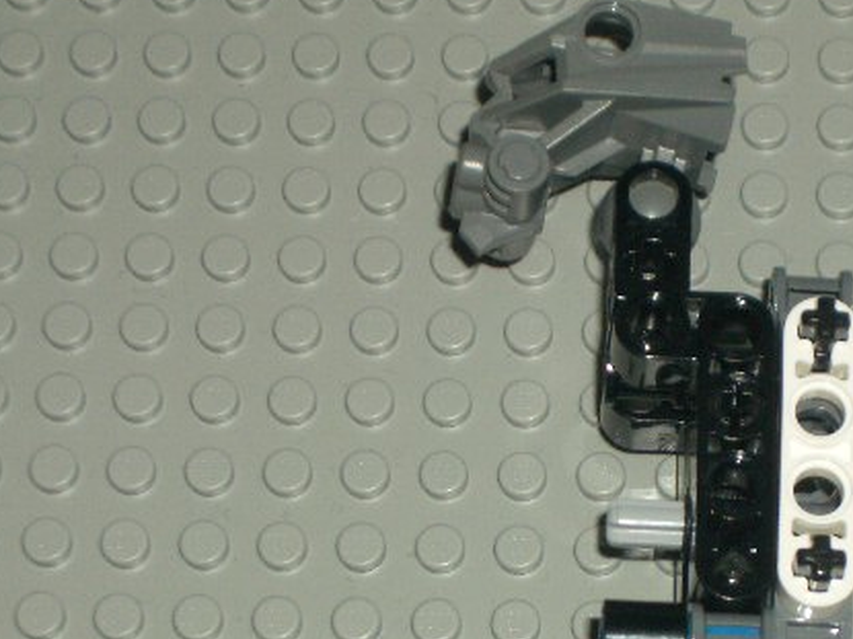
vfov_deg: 9.2
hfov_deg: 12.2
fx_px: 3991
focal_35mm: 162
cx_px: 613
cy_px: 429
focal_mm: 17.4
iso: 100
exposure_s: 1/60
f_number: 4.8
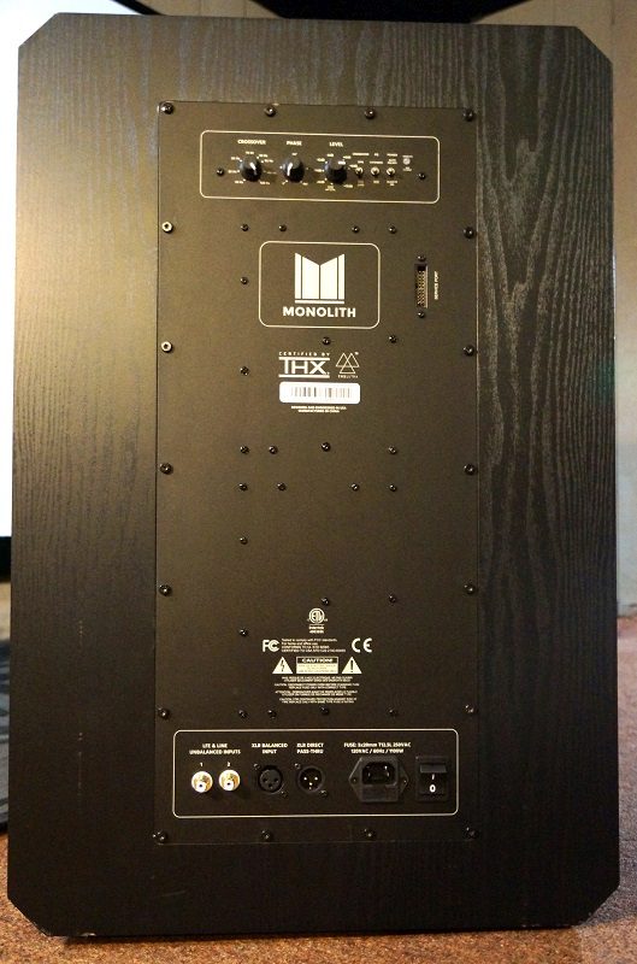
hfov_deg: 39.8
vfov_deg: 57.3
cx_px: 318
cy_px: 482
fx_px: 881
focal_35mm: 33
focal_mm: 22
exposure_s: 1/50
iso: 3200
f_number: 3.5
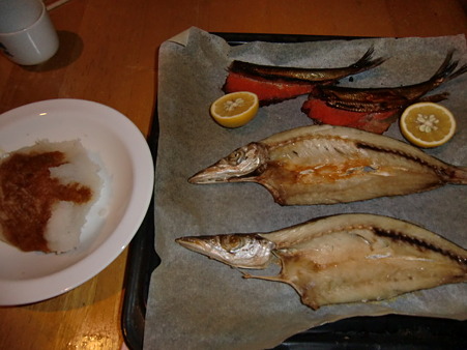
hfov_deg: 71.6
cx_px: 234
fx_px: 324
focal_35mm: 24
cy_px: 175
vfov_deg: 56.8
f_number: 3.2
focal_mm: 4.3
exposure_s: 1/25
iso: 250
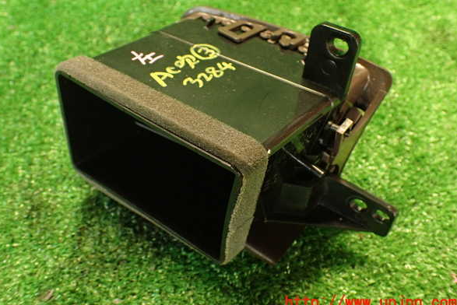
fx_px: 432
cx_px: 227
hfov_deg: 55.8
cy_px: 138
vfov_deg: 38.9
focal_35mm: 34
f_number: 2.4
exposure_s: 1/30
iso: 800
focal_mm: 5.79
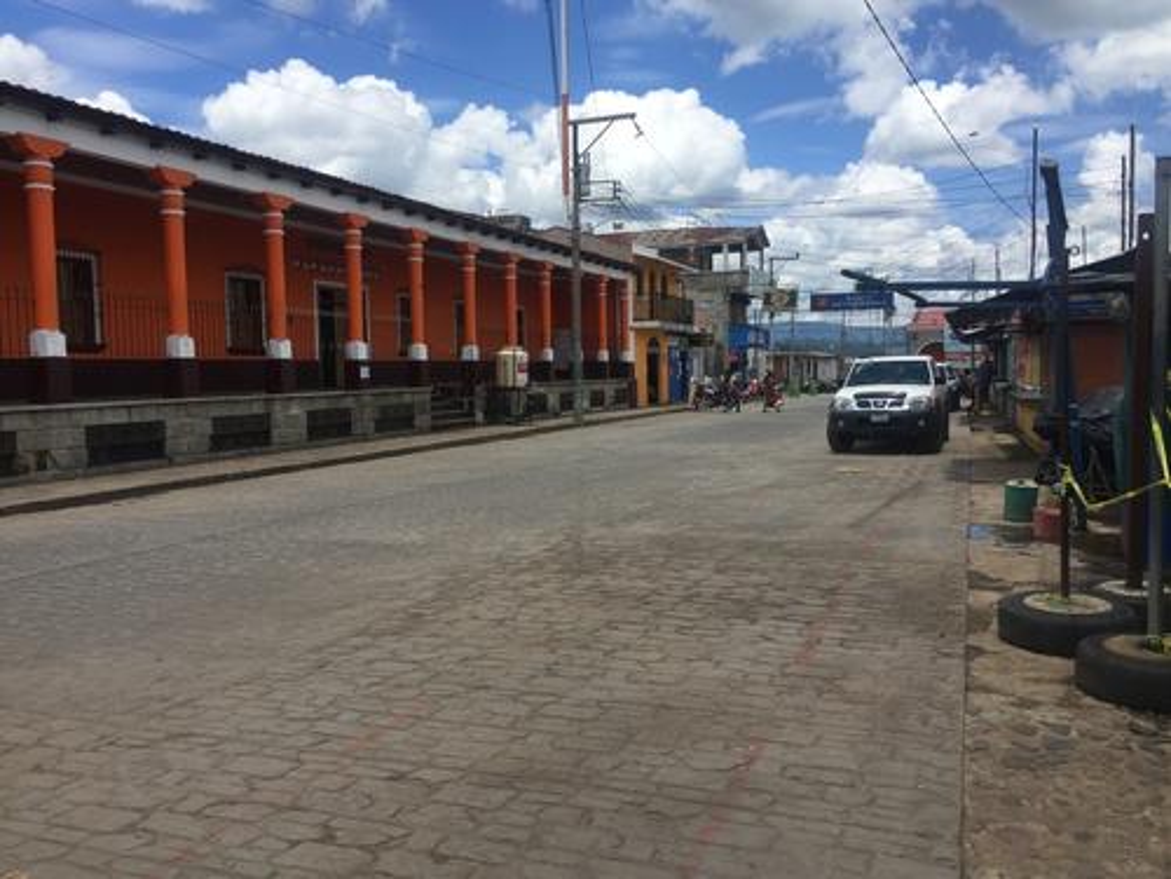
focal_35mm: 29
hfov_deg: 61.7
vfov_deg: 48.2
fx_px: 981
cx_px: 586
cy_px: 440
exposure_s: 1/2825
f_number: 2.2
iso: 32
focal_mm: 4.15
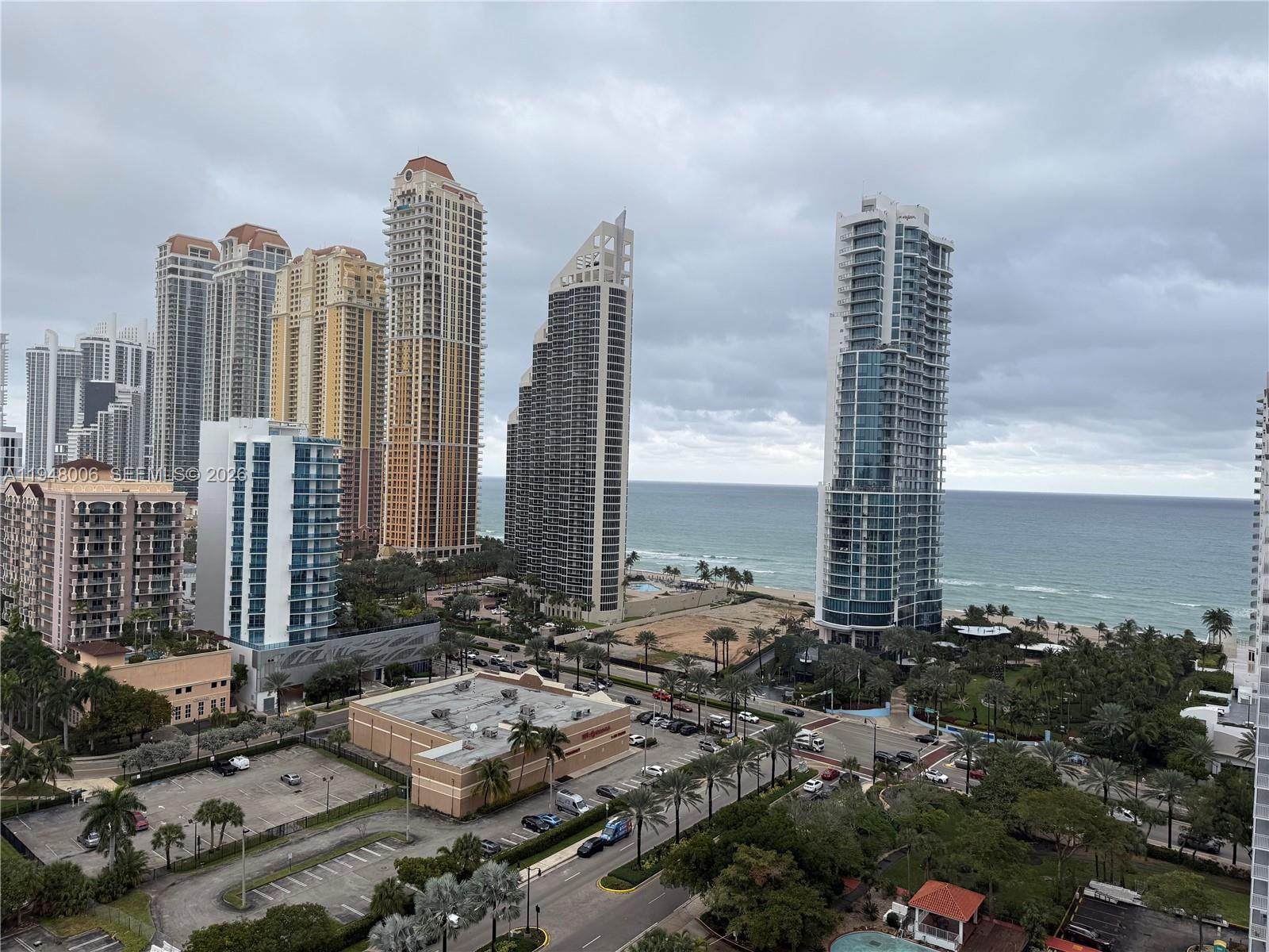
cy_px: 476
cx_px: 634
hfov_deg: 71.6
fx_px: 880
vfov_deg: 56.8
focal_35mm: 24
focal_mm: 6.76
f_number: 1.78
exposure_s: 1/840
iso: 80
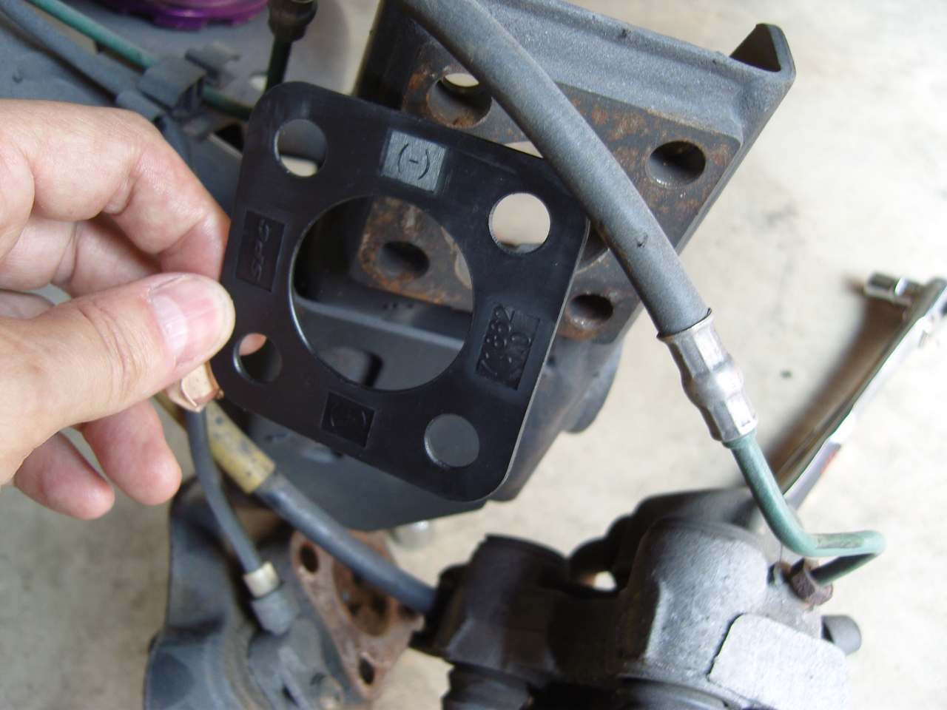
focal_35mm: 34
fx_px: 930
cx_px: 474
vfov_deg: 41.8
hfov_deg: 54.0
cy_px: 355
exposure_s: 1/40
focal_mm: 7.3
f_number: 2.8
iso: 100
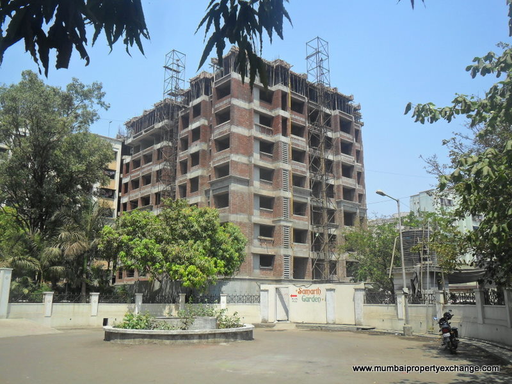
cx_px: 256
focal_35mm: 32
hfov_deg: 56.8
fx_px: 473
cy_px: 192
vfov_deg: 44.2
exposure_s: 1/750
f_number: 3.7
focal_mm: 5.7
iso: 100
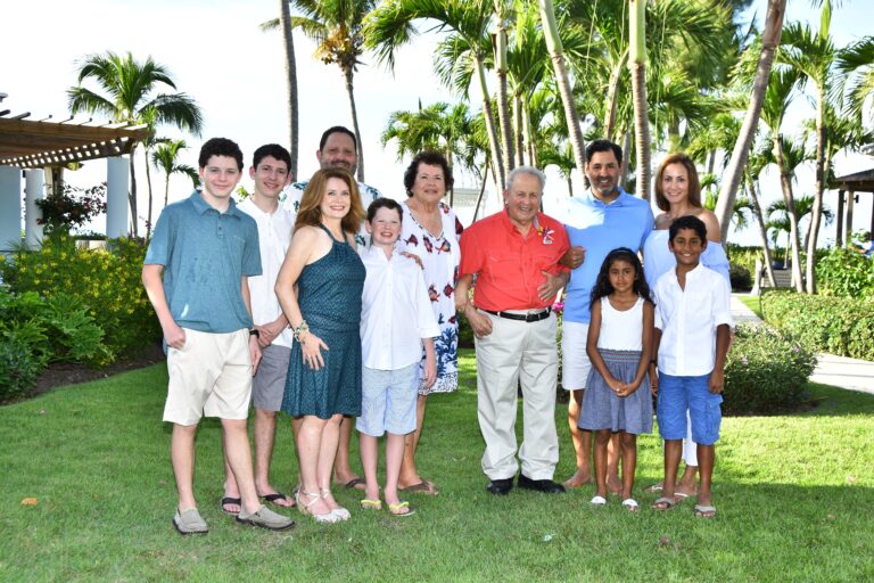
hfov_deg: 46.4
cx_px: 437
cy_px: 292
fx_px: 1020
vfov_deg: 31.9
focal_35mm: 42
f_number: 7.1
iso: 200
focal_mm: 28
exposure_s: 1/200
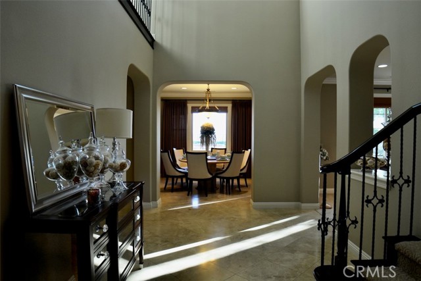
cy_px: 140
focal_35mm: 21
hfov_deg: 81.2
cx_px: 210
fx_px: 246
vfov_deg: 59.5
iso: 400
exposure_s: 1/80
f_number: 4.5
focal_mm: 14
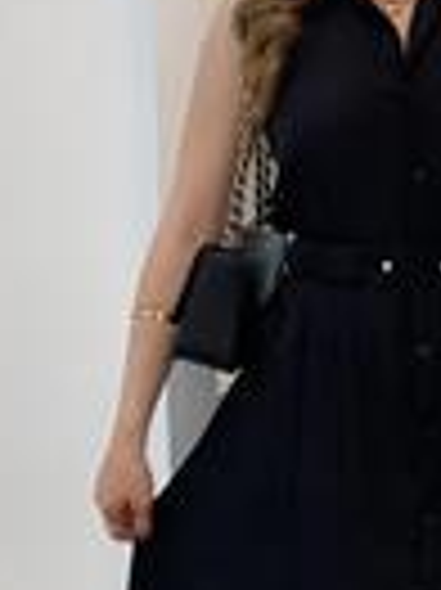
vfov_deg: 12.0
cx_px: 423
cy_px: 430
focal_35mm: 164
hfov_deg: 9.0
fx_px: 2790
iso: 100
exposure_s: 1/100
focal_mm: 6
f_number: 2
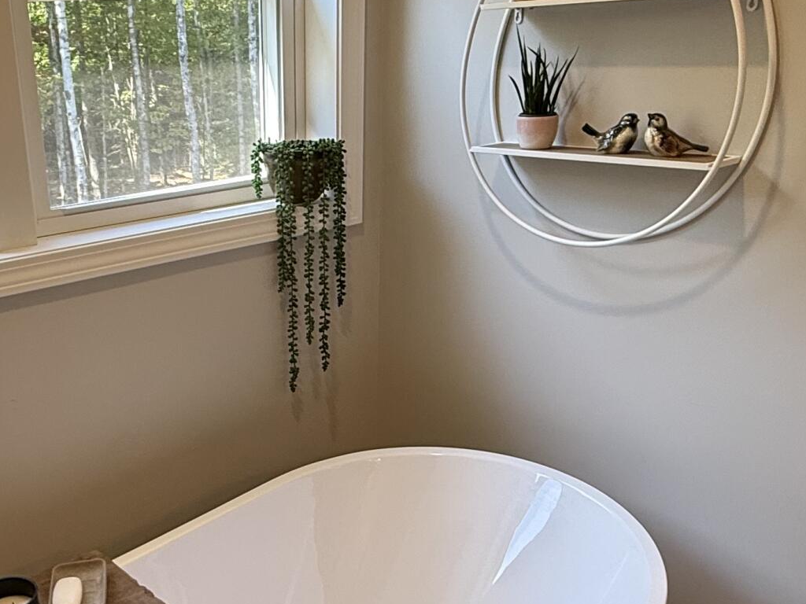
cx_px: 210
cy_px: 411
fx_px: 955
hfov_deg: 44.4
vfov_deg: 34.8
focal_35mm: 41
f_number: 2.2
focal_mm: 2.22
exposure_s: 1/120
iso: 100
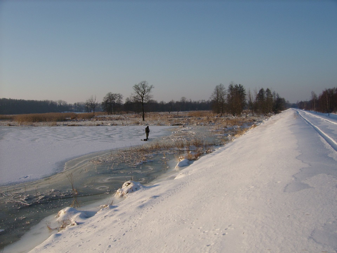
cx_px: 168
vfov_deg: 40.7
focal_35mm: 35
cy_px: 126
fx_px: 341
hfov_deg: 52.6
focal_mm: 5.95
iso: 50
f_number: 5.8
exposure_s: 1/385
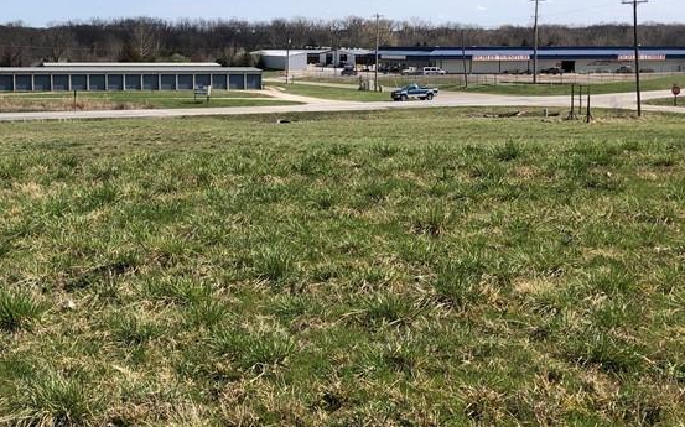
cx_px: 230
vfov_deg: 23.3
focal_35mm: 55
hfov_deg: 36.5
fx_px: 1026
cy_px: 115
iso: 20
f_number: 1.8
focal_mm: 3.99
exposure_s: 1/2404
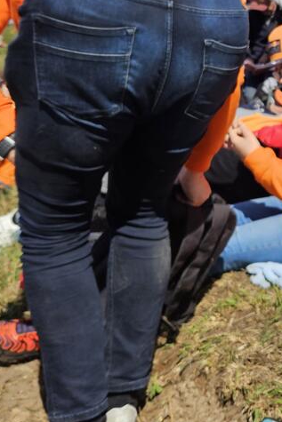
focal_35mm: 58
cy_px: 76
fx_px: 681
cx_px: 364
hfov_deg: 21.3
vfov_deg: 33.3
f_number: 1.8
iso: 25
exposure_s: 1/1839
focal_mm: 5.4
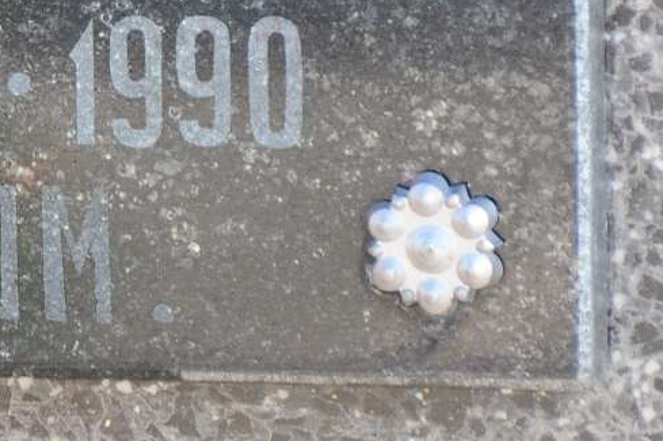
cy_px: -384
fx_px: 18159
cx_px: -527
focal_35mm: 987
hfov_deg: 2.1
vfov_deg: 1.4
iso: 320
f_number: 7.1
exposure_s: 1/100
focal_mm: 150
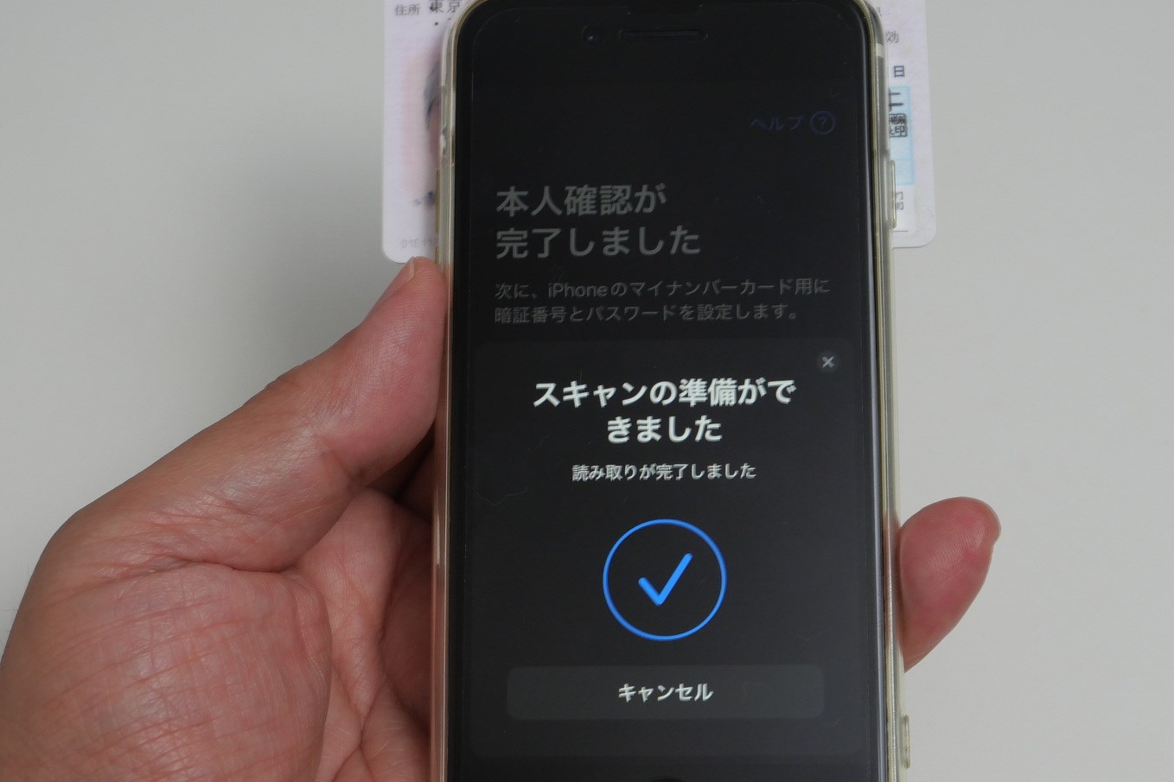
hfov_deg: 24.8
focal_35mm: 82
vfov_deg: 16.6
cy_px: 450
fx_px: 2674
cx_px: 610
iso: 400
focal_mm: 28
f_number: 6.3
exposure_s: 1/30
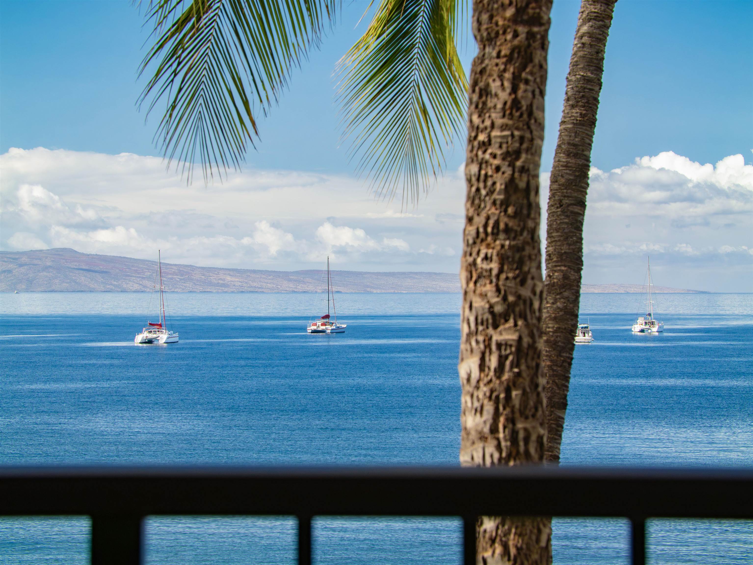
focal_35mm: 134
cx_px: 376
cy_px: 282
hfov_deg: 14.7
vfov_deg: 11.1
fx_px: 2916
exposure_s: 1/500
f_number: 8
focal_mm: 67
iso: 500
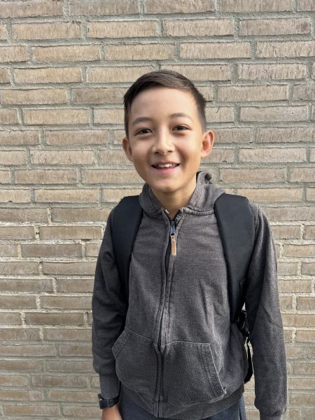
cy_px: 210
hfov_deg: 53.1
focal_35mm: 26
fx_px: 315
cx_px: 158
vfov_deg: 67.3
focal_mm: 5.7
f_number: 1.5
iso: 50
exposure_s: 1/466
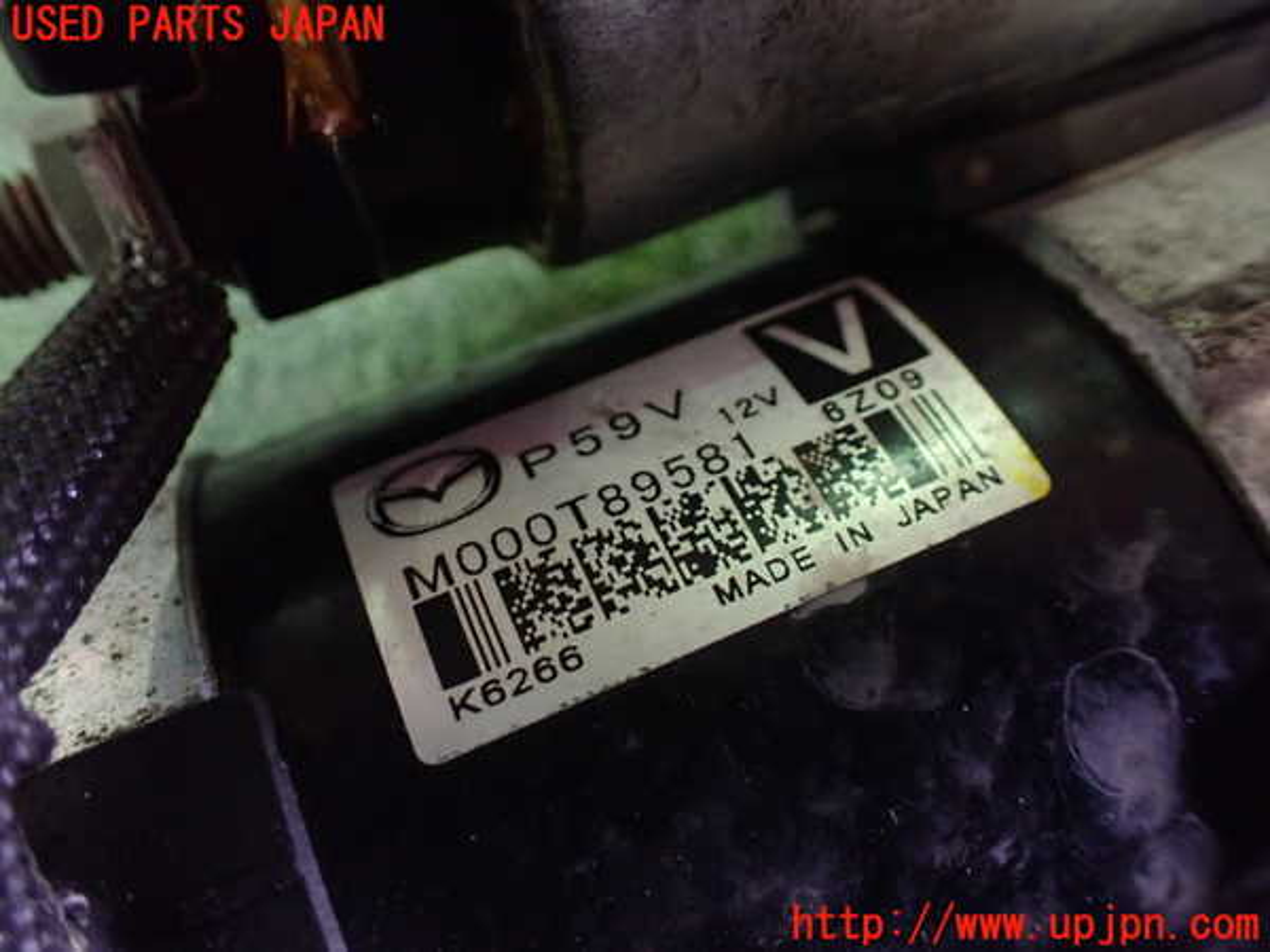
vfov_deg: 46.8
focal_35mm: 30
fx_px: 1101
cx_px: 635
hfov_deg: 60.0
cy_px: 476
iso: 1000
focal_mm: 5.4
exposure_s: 1/30
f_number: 2.3
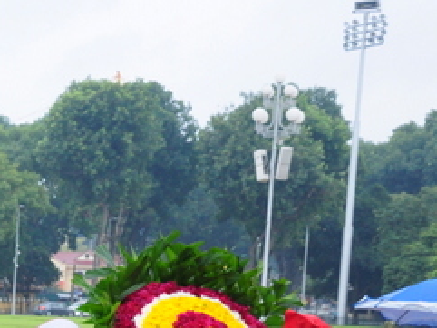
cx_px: -183
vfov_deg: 9.5
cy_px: 480
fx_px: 1932
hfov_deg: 12.4
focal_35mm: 153
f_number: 4.5
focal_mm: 32
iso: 640
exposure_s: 1/125
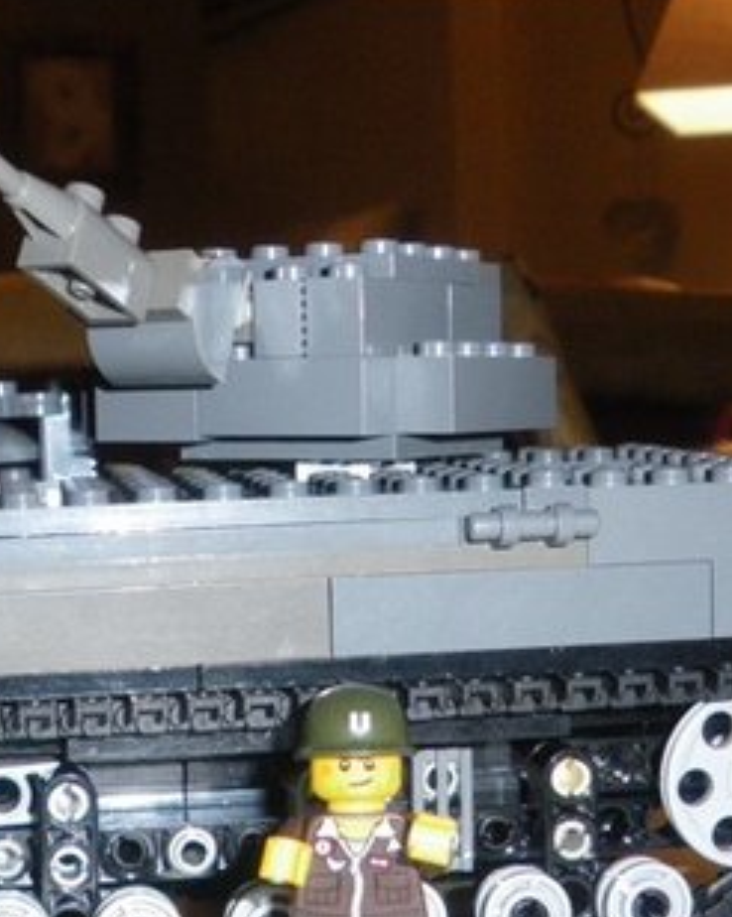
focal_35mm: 73
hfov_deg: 20.8
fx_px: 1979
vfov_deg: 25.7
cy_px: 697
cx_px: 192
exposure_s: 1/50
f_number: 3.5
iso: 400
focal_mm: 6.3
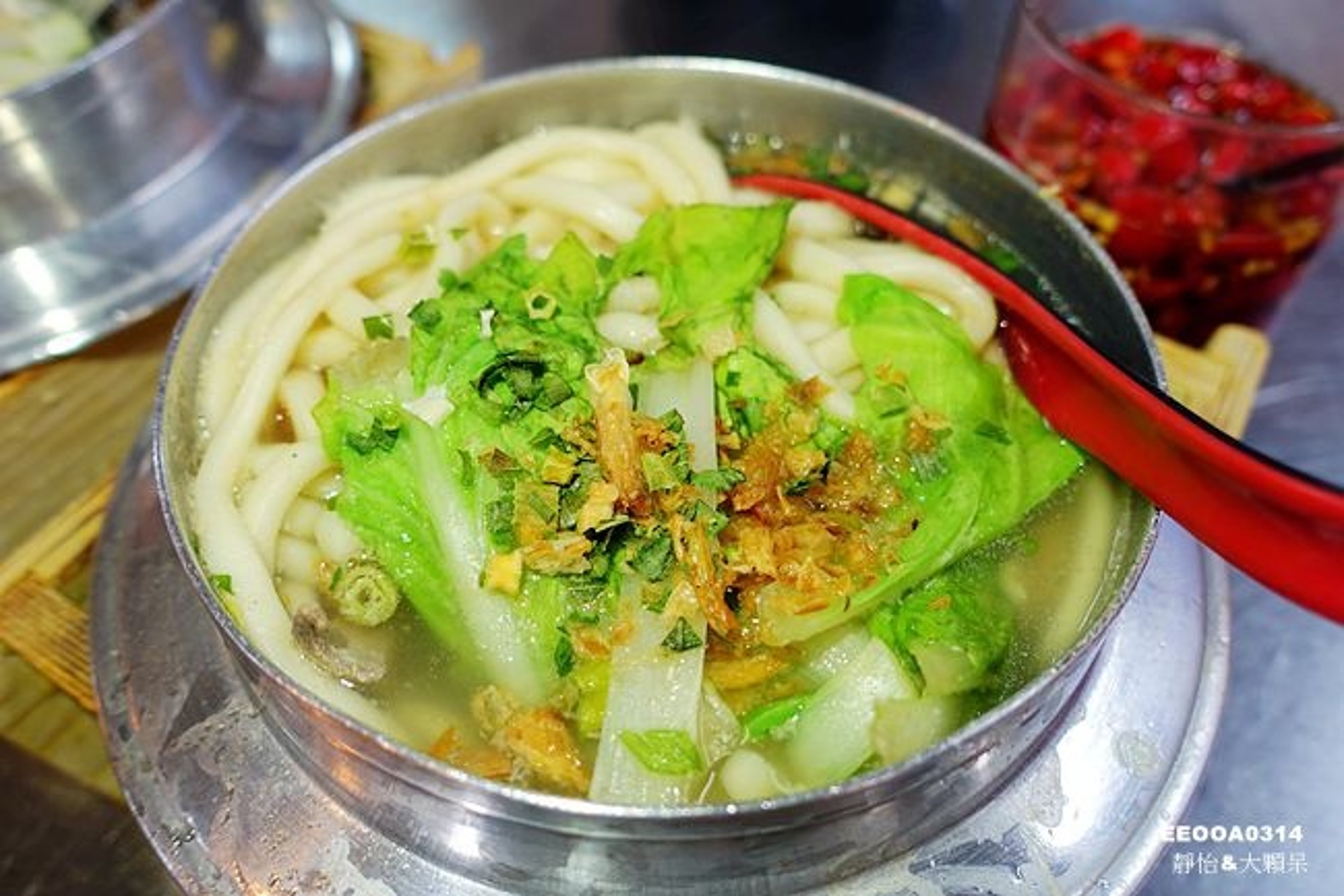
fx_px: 1082
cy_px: 448
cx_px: 672
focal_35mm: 29
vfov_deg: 44.9
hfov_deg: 63.7
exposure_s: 1/30
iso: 125
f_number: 2.5
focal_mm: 10.81
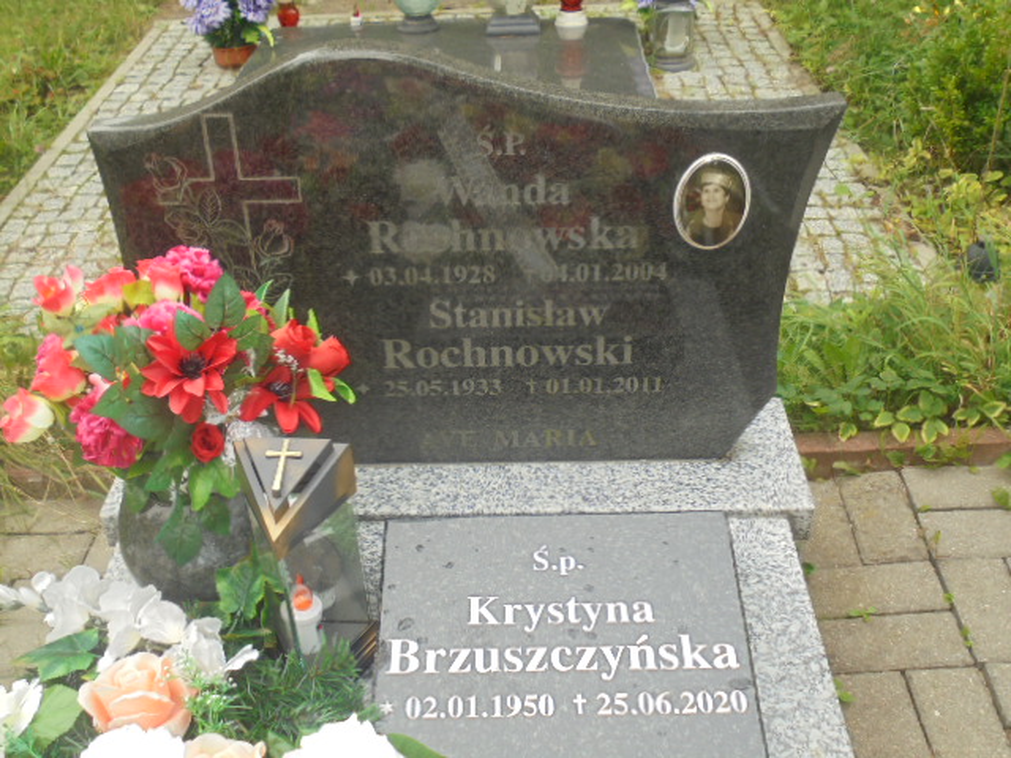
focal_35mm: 38
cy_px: 379
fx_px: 1110
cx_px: 506
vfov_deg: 37.7
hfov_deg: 49.0
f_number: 4.2
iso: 100
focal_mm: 6.9
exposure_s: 1/80
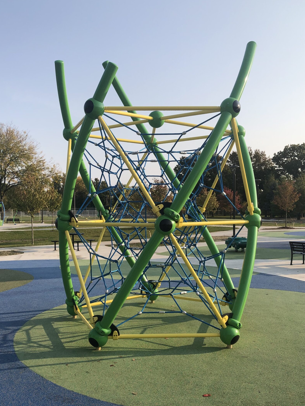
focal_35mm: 34
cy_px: 240
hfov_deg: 41.8
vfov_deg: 53.6
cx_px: 146
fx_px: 399
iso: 20
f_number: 1.8
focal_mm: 3.99
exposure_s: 1/1621
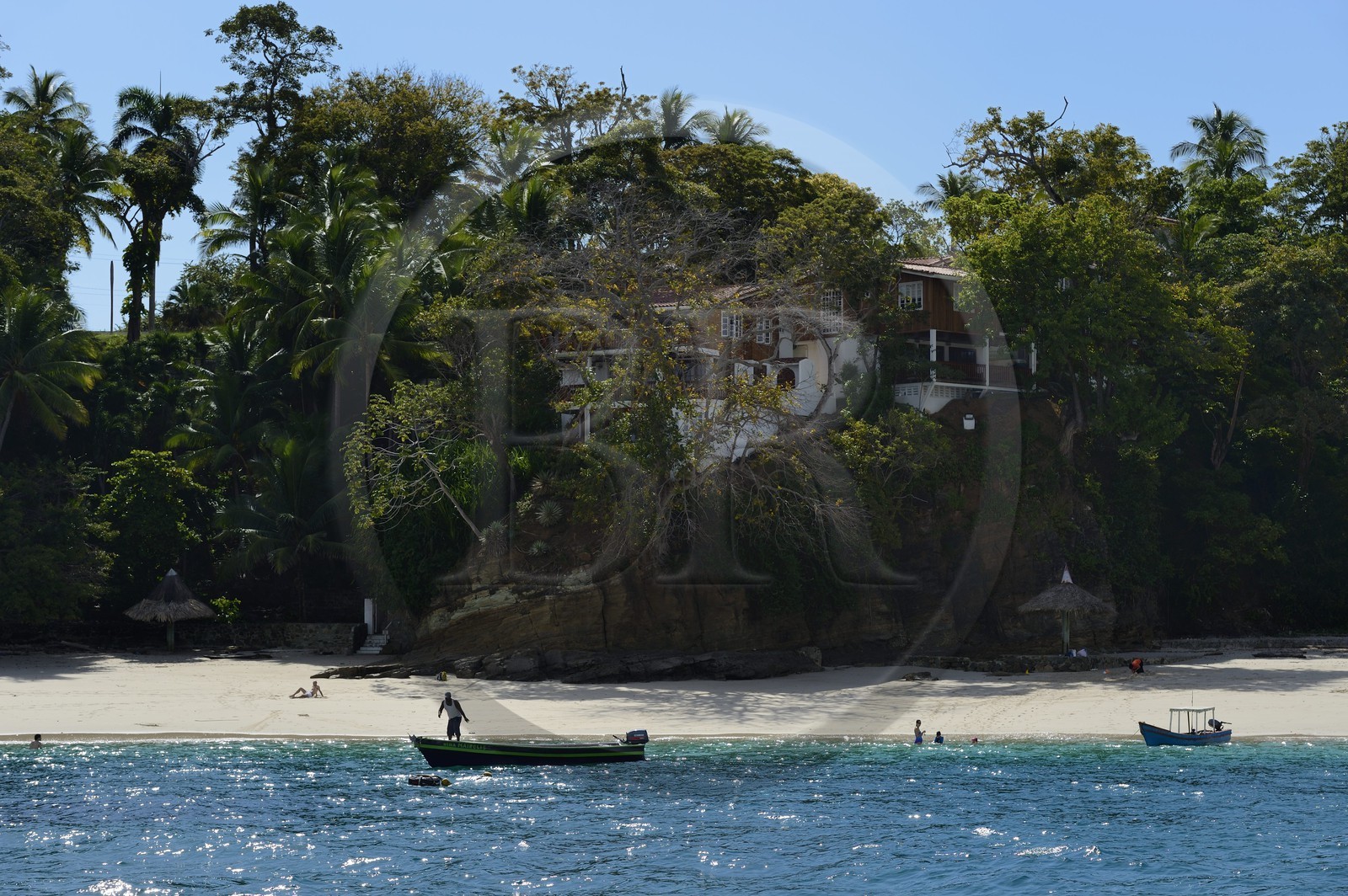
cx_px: 674
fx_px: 3442
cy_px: 448
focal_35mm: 92
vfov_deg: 14.8
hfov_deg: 22.2
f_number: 7.1
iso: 100
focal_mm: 92
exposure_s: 1/400
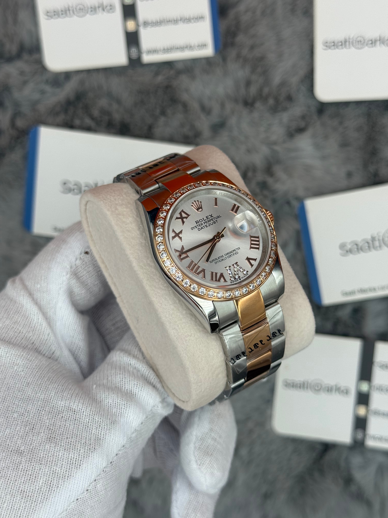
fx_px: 717
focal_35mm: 48
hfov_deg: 30.3
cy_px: 259
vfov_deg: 39.7
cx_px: 194
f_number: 1.78
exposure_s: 1/1055
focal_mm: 6.76
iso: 64
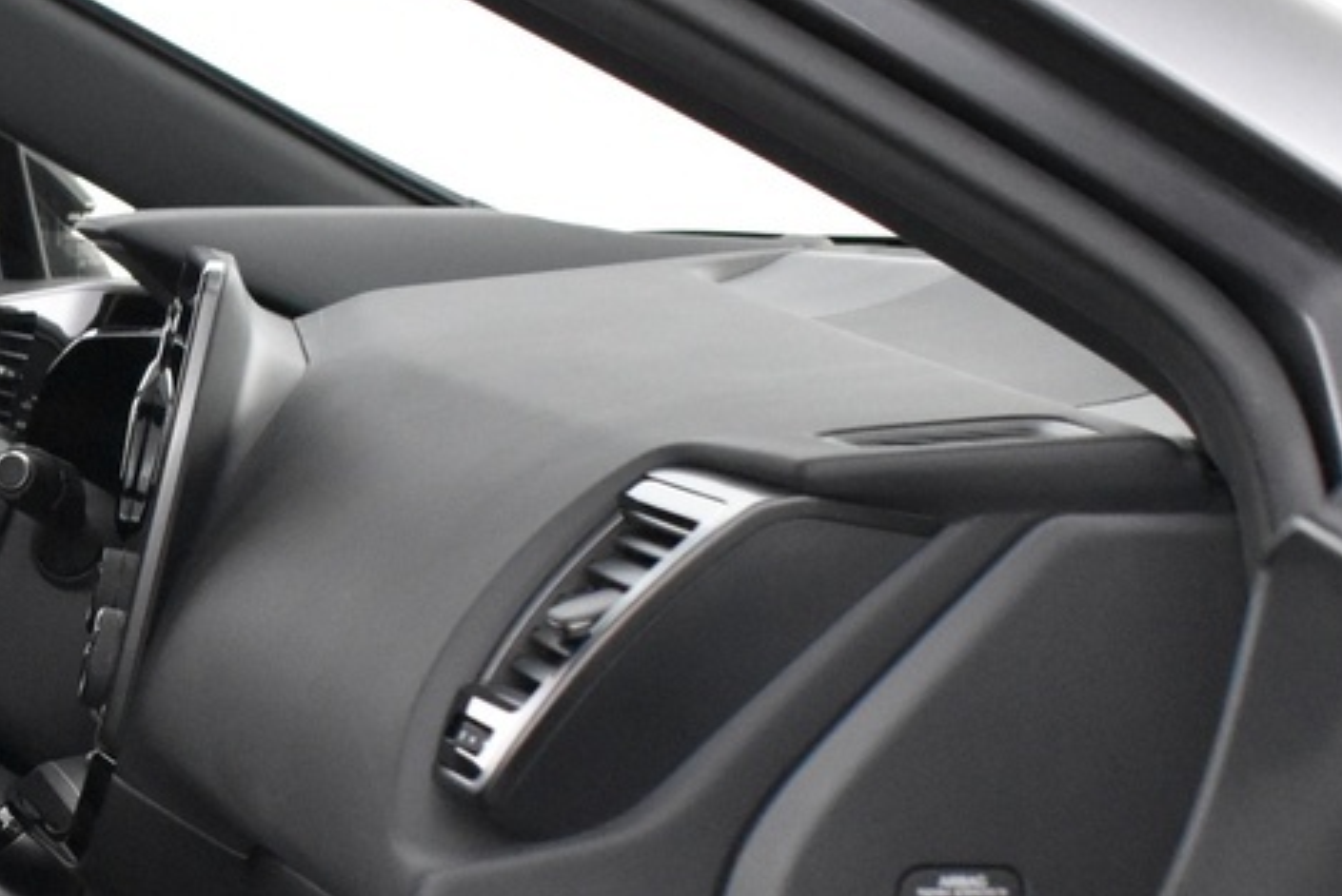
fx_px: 3469
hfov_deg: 20.9
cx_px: -97
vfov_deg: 14.4
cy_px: 959
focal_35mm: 93
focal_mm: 18
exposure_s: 1/30
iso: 3200
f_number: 3.5
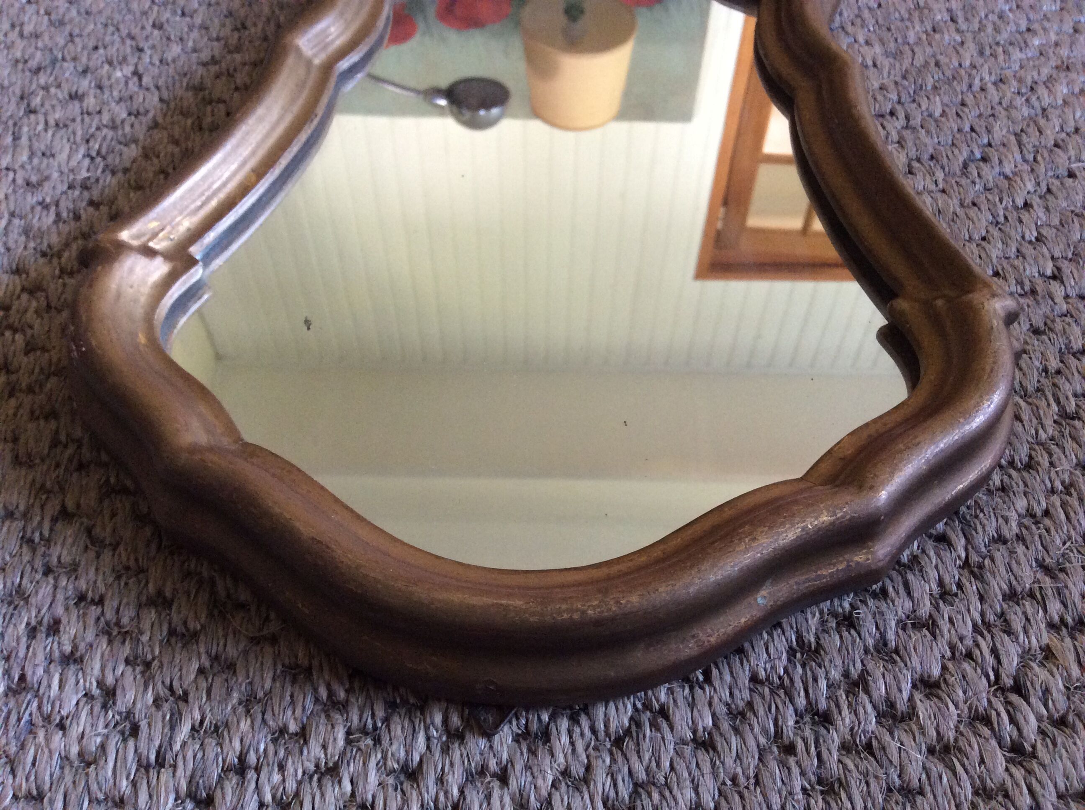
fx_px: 1002
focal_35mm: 32
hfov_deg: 56.9
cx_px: 542
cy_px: 405
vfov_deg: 44.1
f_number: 2.4
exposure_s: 1/25
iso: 200
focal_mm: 3.3
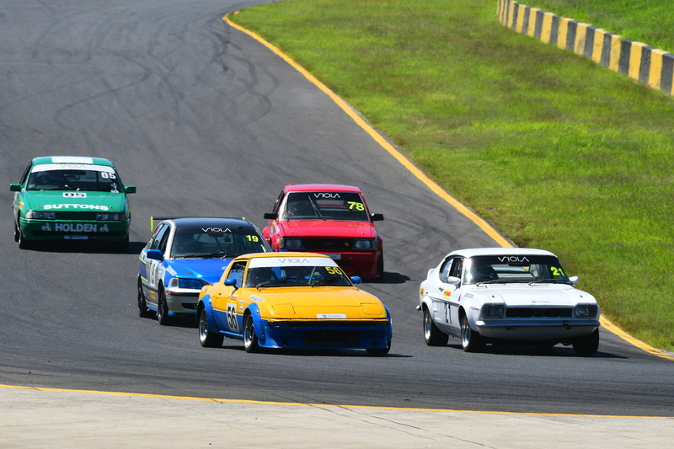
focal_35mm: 585
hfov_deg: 3.5
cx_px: 337
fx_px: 10950
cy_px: 224
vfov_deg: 2.3
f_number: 13
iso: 500
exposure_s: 1/640
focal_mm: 390
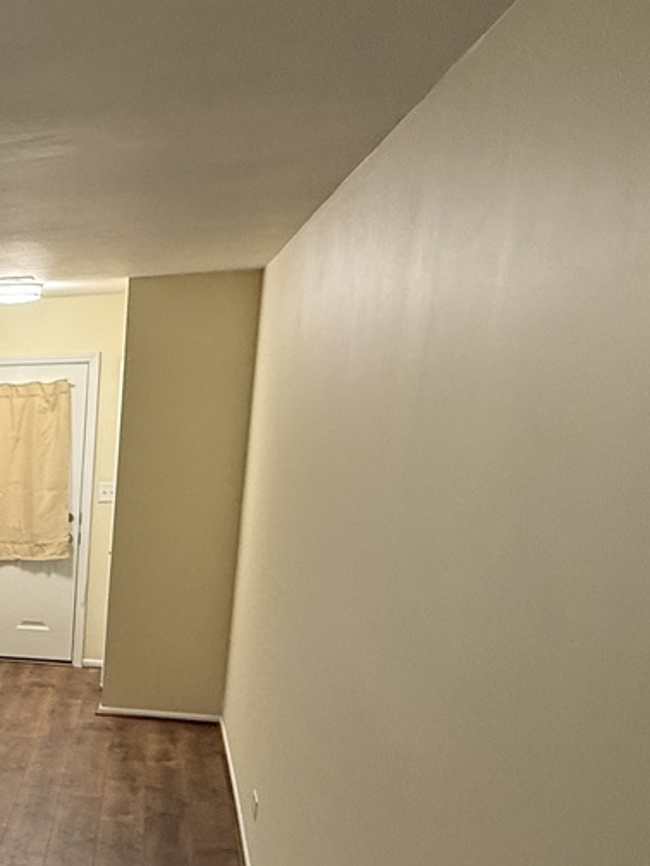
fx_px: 1001
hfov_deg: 28.4
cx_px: -227
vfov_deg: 45.0
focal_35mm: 40
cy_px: 660
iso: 200
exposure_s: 1/60
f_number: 2.2
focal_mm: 2.22
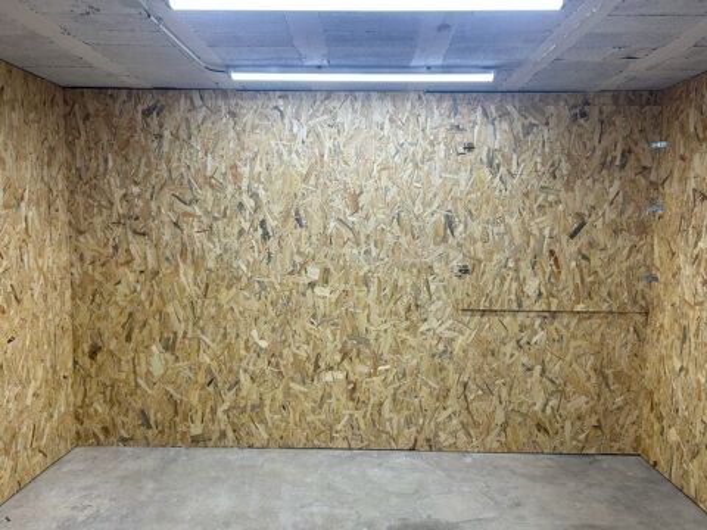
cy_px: 265
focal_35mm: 26
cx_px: 354
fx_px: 531
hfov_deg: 67.3
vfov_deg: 53.1
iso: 32
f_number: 1.5
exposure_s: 1/100
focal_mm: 5.7
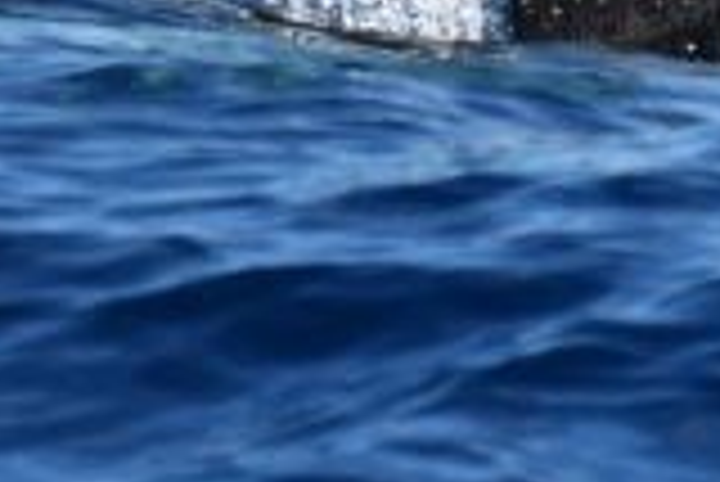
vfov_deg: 0.9
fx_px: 30027
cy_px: -606
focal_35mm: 1500
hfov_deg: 1.4
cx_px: 1642
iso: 1100
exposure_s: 1/8000
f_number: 5.6
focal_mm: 300
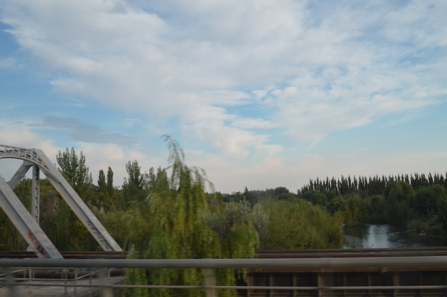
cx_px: 224
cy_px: 148
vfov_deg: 36.8
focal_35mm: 36
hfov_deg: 53.2
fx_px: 447
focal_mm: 24
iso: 280
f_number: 5.6
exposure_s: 1/125
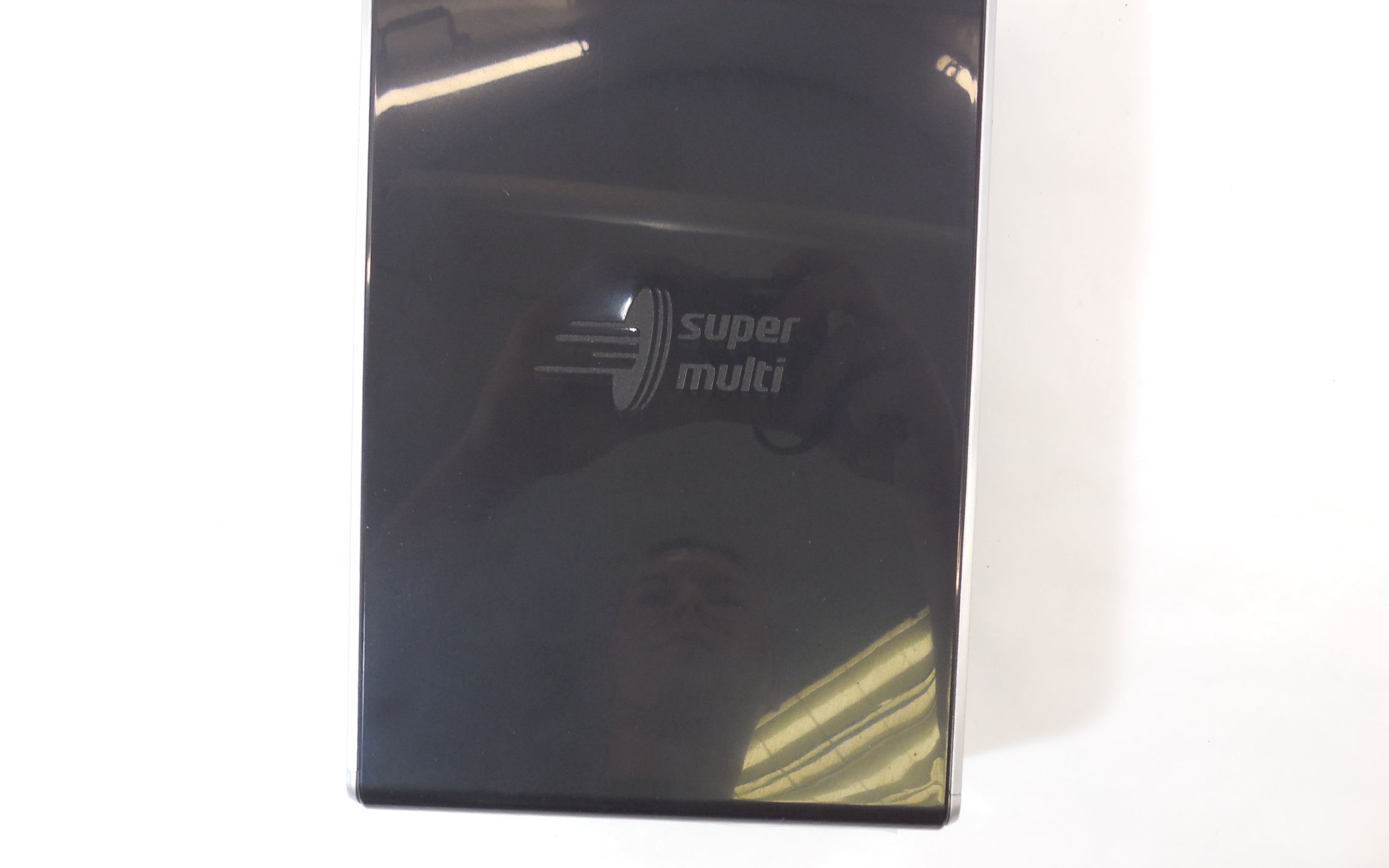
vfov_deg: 44.5
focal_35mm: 28
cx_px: 689
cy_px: 396
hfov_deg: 66.5
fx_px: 1060
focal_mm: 4.6
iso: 180
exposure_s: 1/30
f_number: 3.5
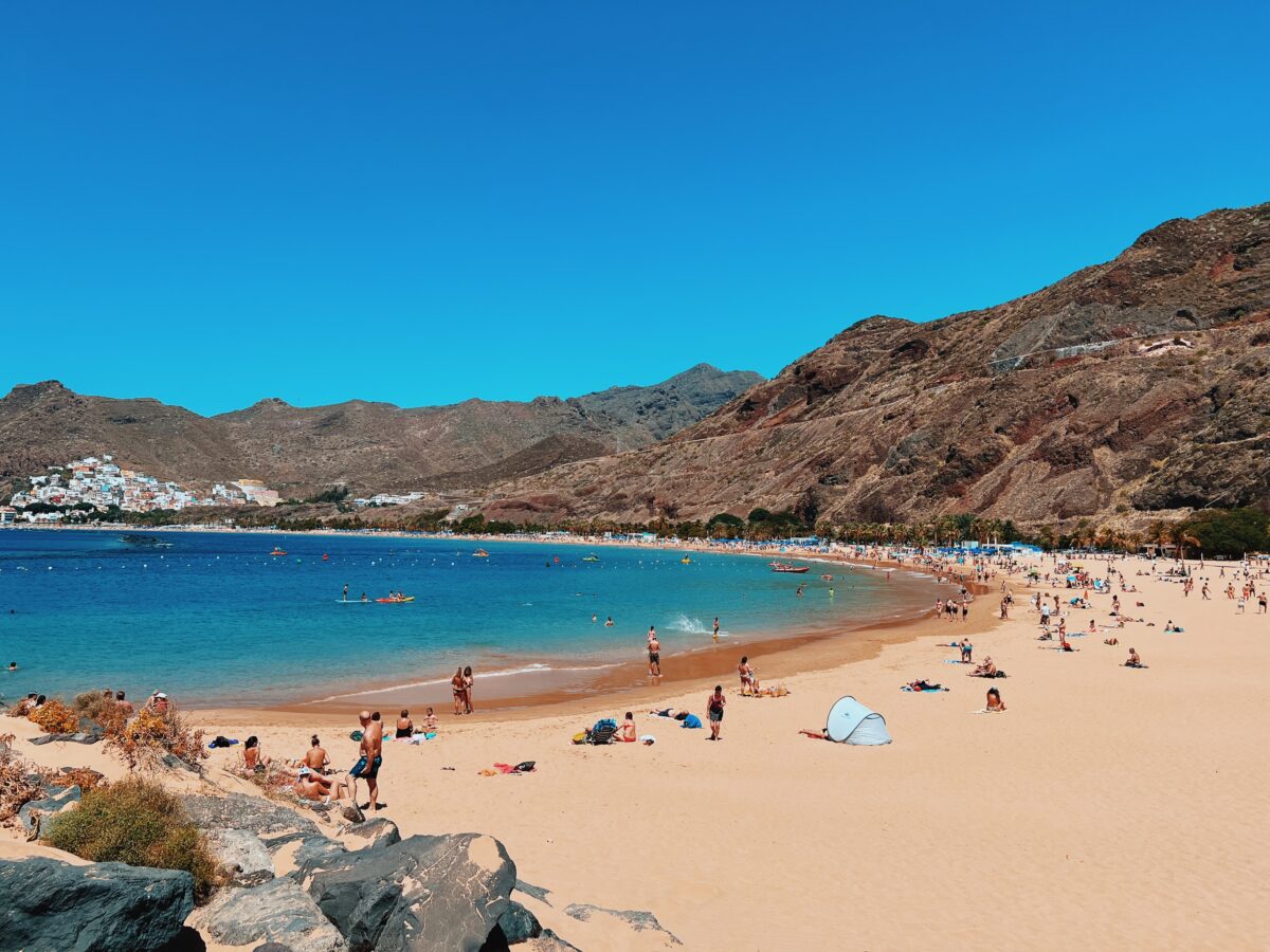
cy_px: 476
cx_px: 635
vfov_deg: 53.1
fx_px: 954
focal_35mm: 26
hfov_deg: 67.3
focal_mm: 5.7
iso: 50
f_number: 1.5
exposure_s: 1/6579
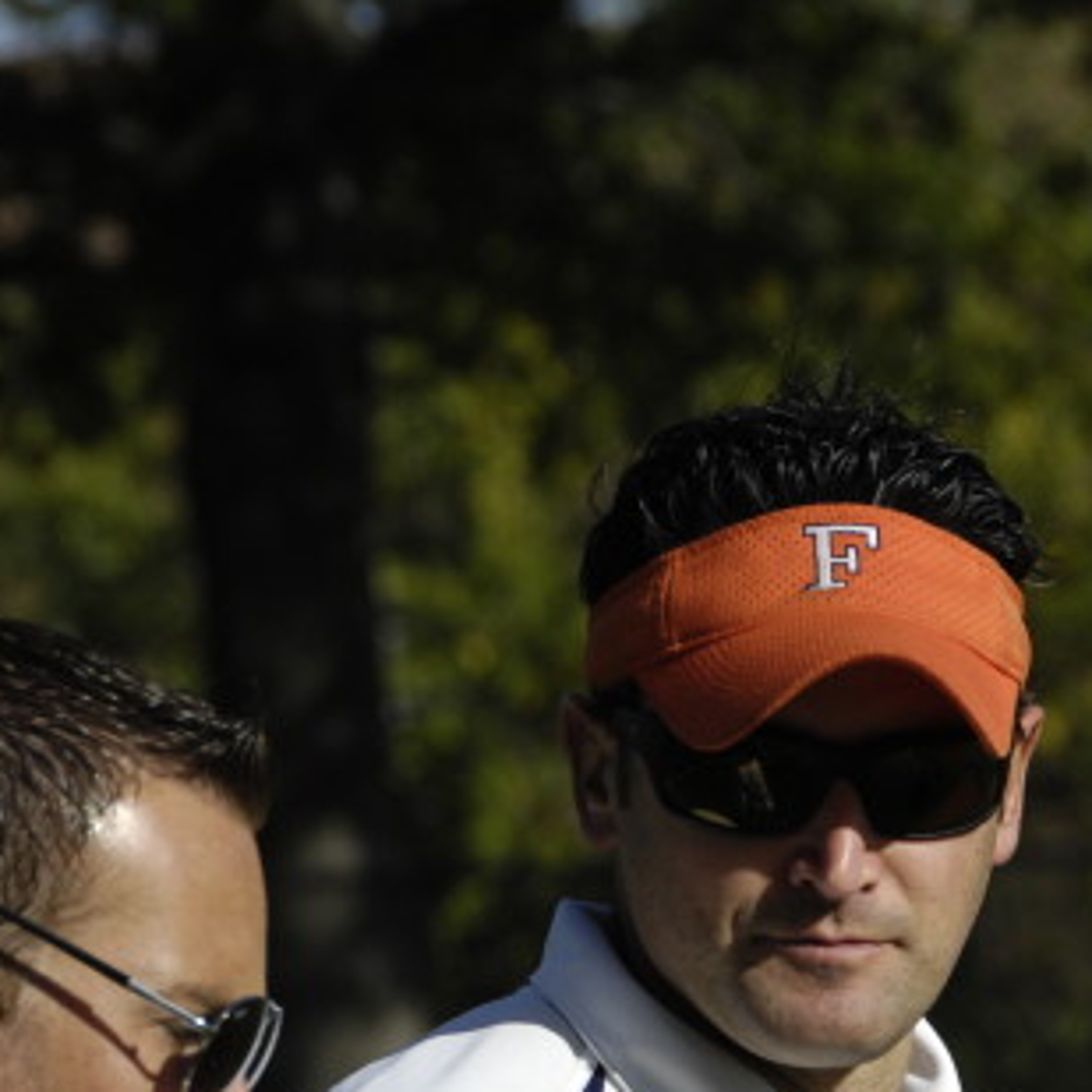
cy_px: 901
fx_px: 18095
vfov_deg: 3.5
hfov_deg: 3.5
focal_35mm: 507
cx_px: 541
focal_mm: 120
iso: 200
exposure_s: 1/1000
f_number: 8
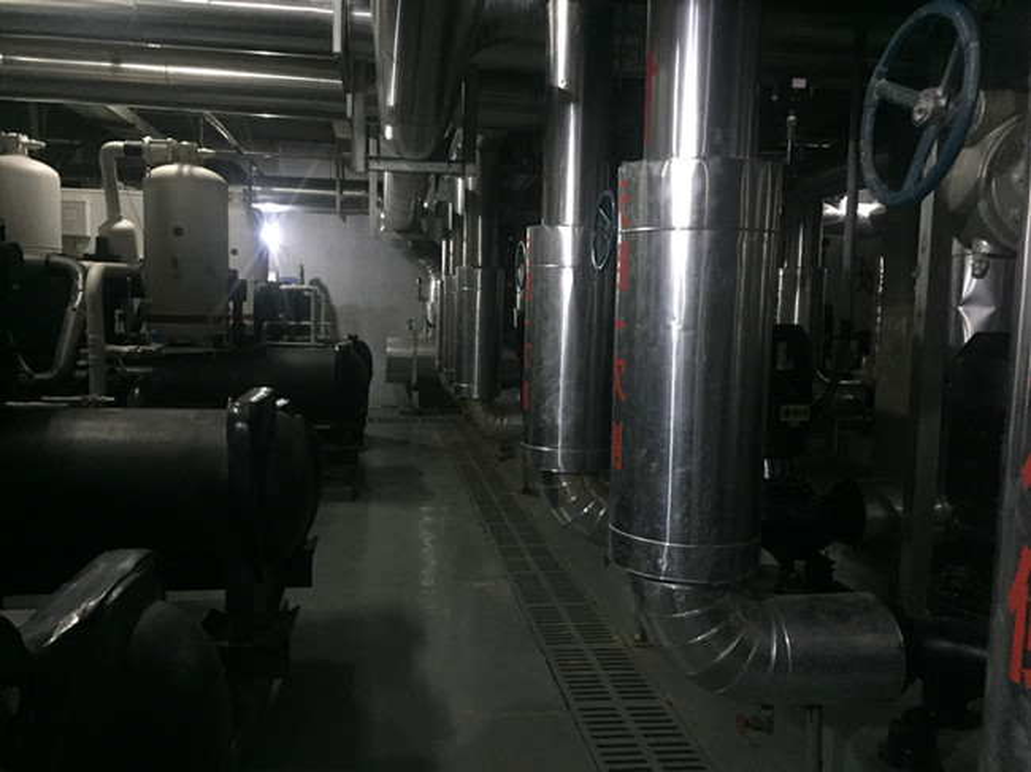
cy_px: 386
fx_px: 863
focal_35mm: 29
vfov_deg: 48.2
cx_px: 516
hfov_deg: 61.7
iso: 500
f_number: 2.2
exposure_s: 1/17
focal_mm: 4.15
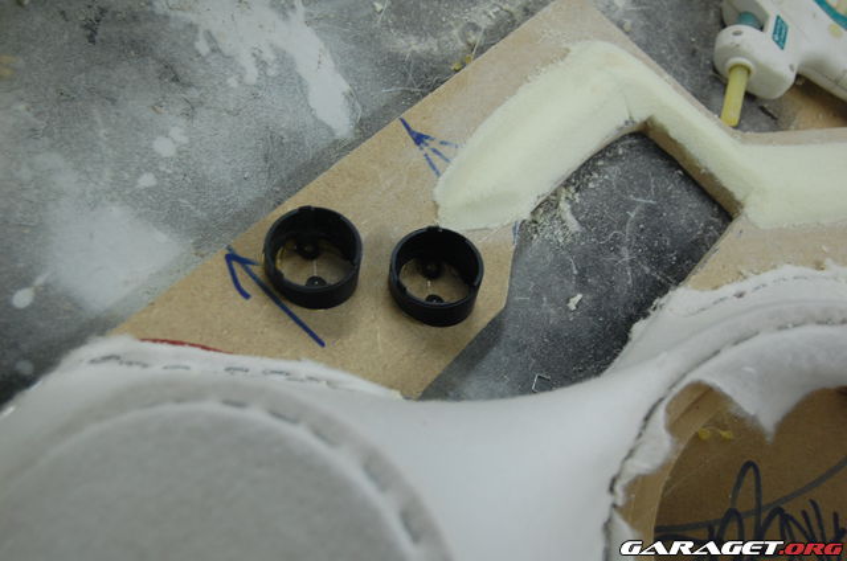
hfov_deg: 37.9
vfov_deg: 25.6
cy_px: 280
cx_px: 424
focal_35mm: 52
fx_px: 1233
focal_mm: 35
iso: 800
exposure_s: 1/15
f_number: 4.8
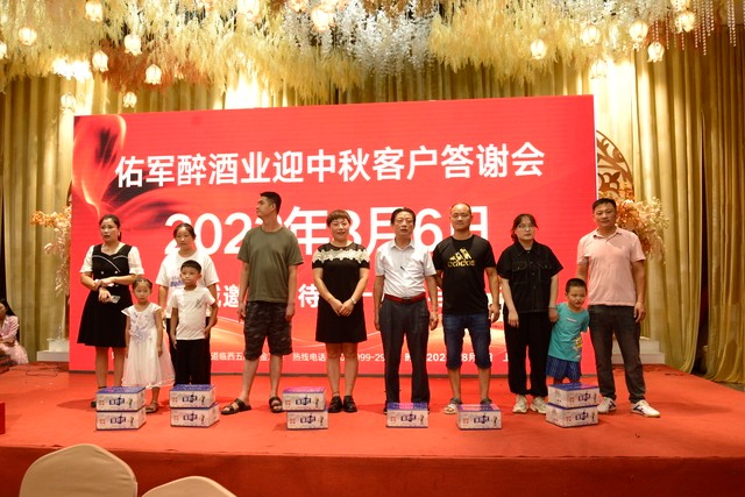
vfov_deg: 46.4
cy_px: 248
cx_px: 372
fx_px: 580
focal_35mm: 28
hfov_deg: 65.5
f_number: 5
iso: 3200
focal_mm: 28
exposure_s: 1/80
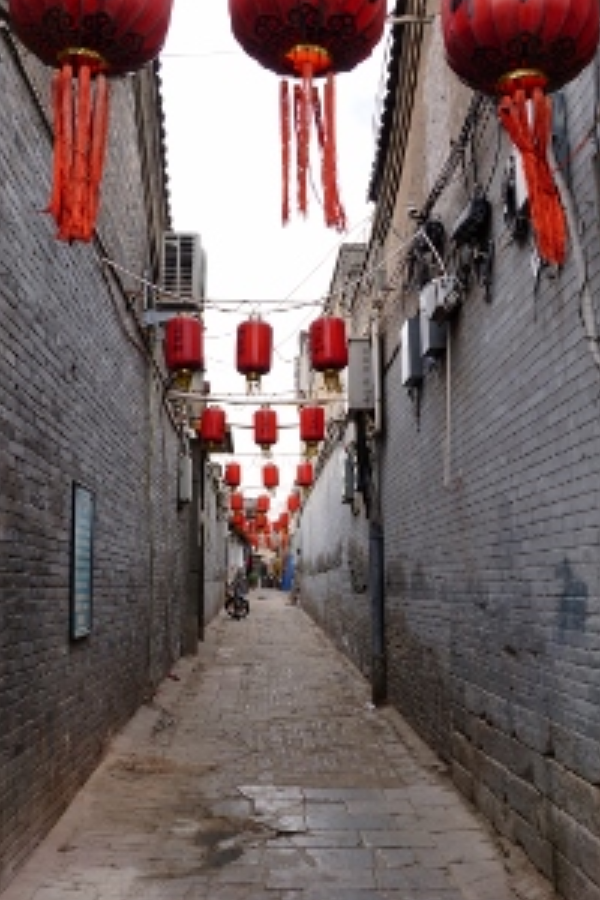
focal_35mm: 36
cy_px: 492
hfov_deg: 36.9
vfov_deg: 53.1
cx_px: 286
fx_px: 900
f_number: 6.3
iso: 100
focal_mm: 18
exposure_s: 1/100
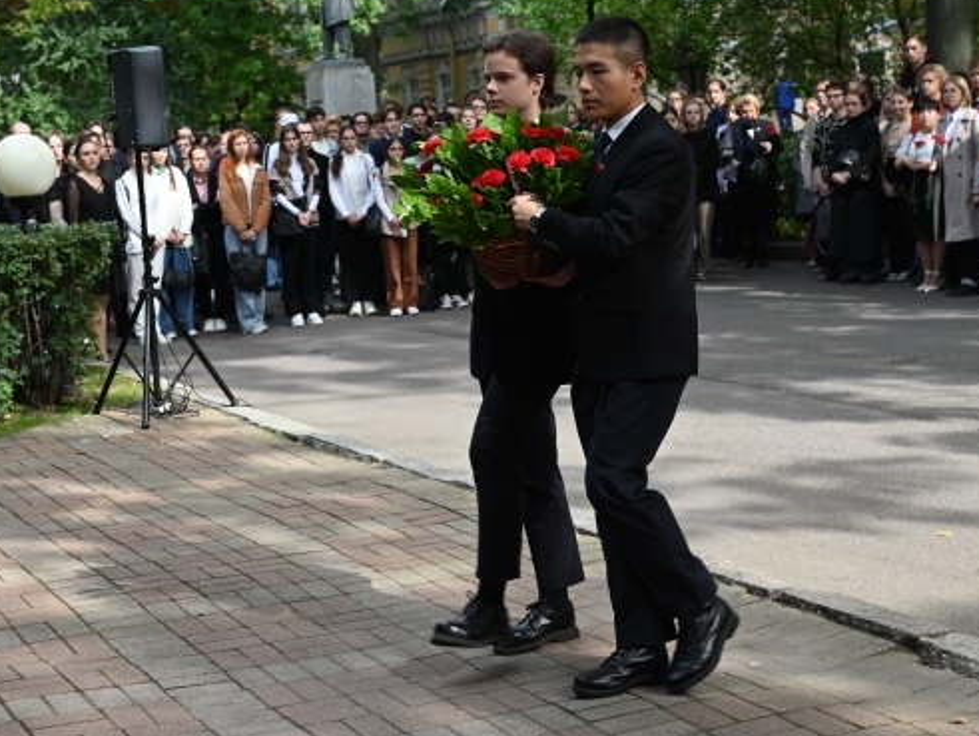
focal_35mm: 68
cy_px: 312
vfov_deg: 21.6
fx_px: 1925
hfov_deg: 28.5
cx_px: 423
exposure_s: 1/250
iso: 200
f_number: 5
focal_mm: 46
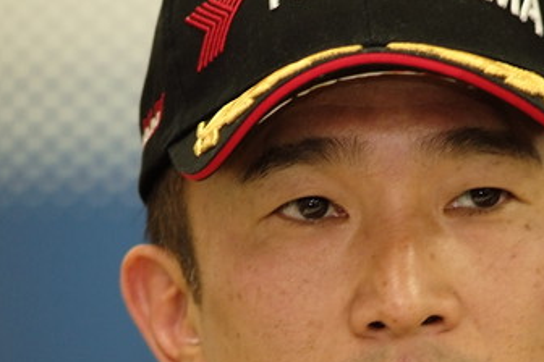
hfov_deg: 3.6
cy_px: 294
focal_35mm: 579
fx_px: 8749
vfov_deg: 2.4
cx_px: 389
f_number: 2.8
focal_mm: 180
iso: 800
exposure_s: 1/125
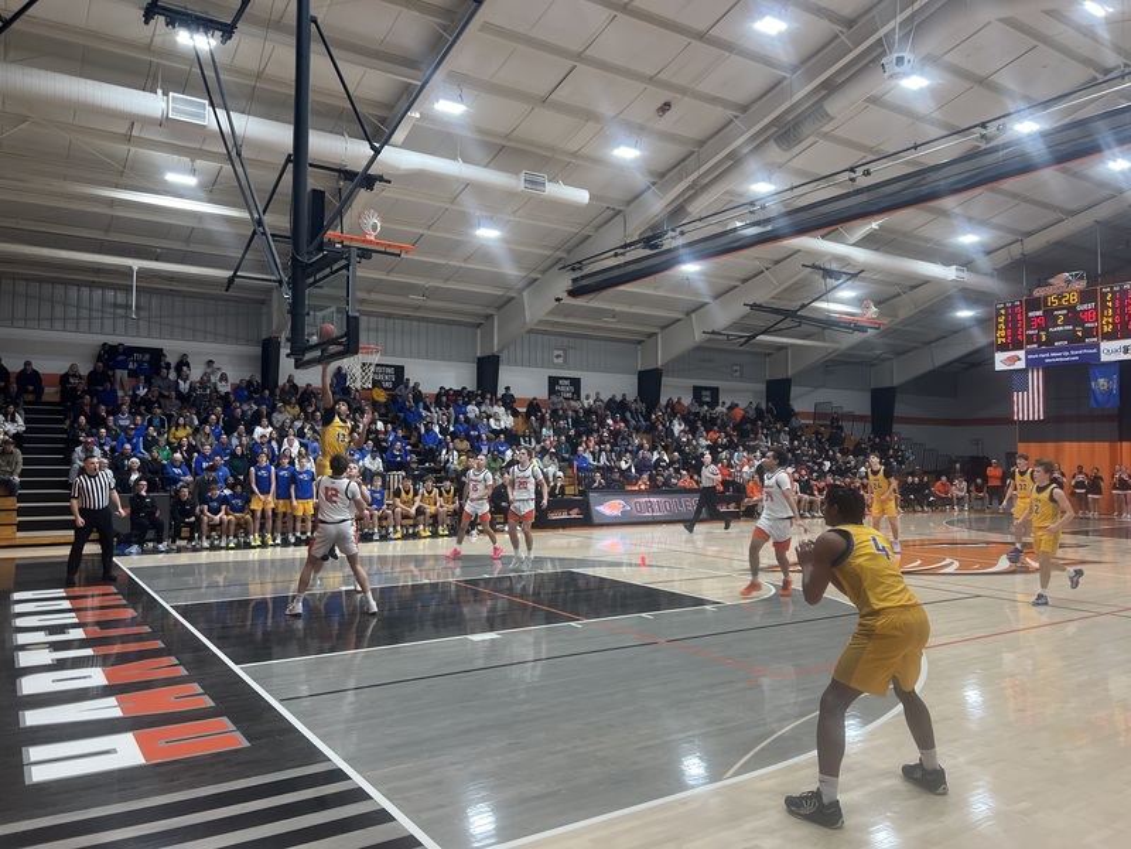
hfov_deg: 67.3
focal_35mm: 26
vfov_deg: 53.1
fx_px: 849
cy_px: 424
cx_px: 566
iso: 125
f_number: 1.5
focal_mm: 5.7
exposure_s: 1/120
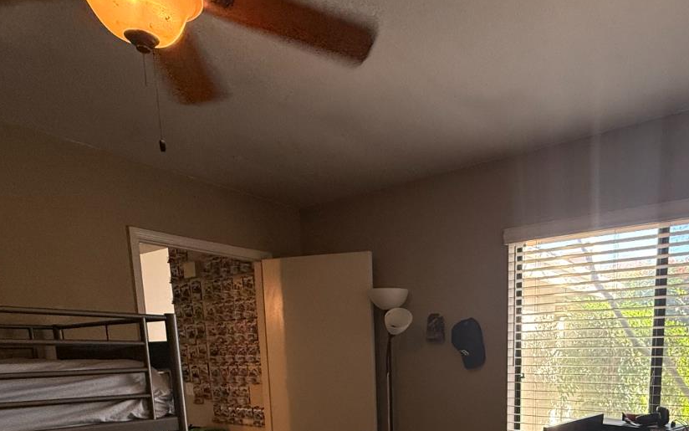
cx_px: 459
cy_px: 439
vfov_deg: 40.0
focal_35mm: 27
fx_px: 507
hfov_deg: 66.6
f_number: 2.2
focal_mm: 2.22
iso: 250
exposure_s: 1/120
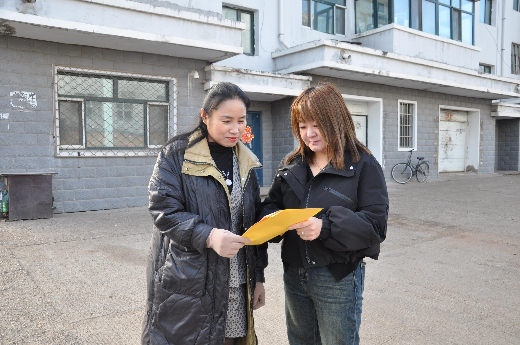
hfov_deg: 59.6
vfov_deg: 41.6
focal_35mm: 32
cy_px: 172
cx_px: 260
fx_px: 454
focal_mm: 21
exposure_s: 1/125
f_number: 5.6
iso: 320
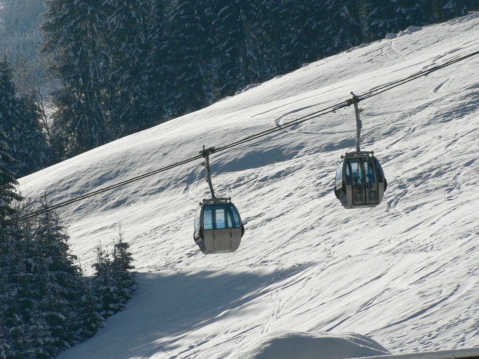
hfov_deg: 6.8
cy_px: 171
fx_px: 4025
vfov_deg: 5.1
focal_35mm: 291
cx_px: 216
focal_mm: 44
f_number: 6.3
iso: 80
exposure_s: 1/1000
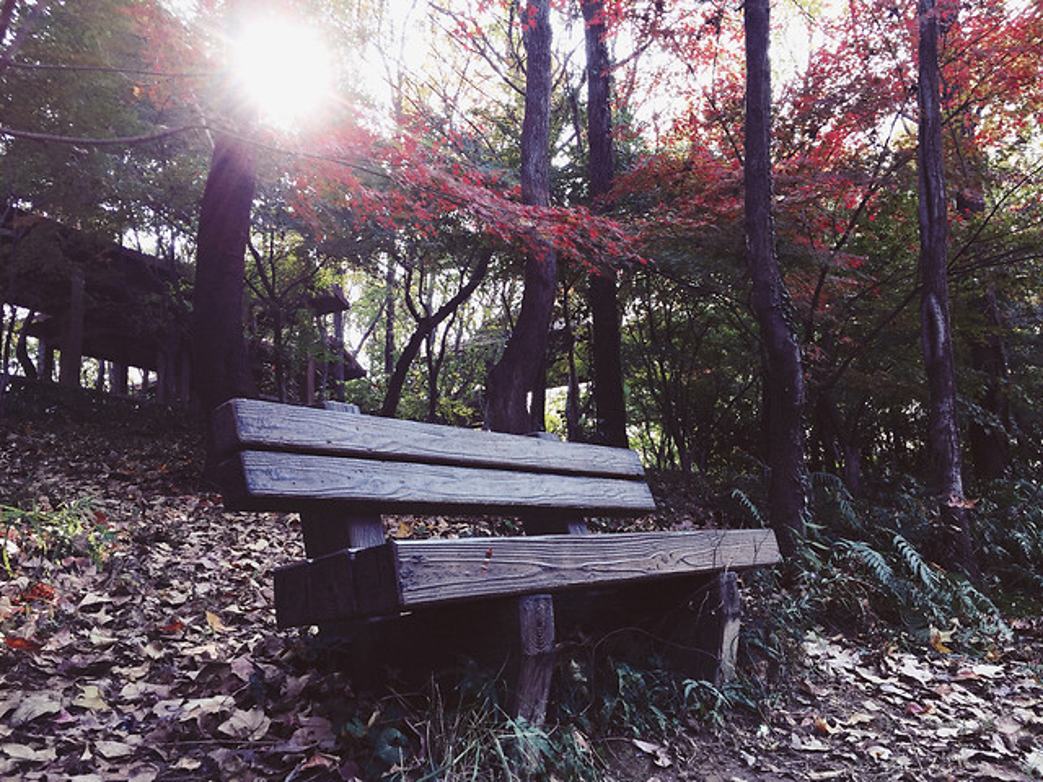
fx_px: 874
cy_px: 391
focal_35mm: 29
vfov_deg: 48.2
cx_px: 522
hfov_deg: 61.7
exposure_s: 1/104
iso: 32
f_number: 2.2
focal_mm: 4.15
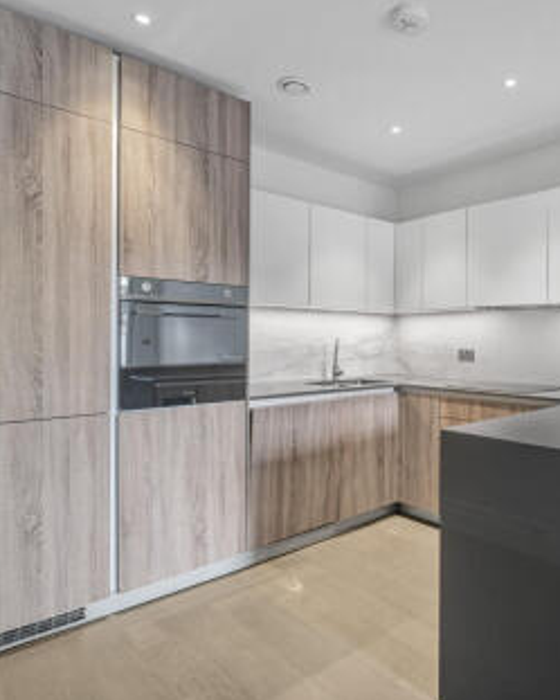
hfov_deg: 58.3
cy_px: 350
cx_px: 407
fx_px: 476
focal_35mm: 23
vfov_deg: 72.6
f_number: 8
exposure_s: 1/6
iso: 320
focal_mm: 16
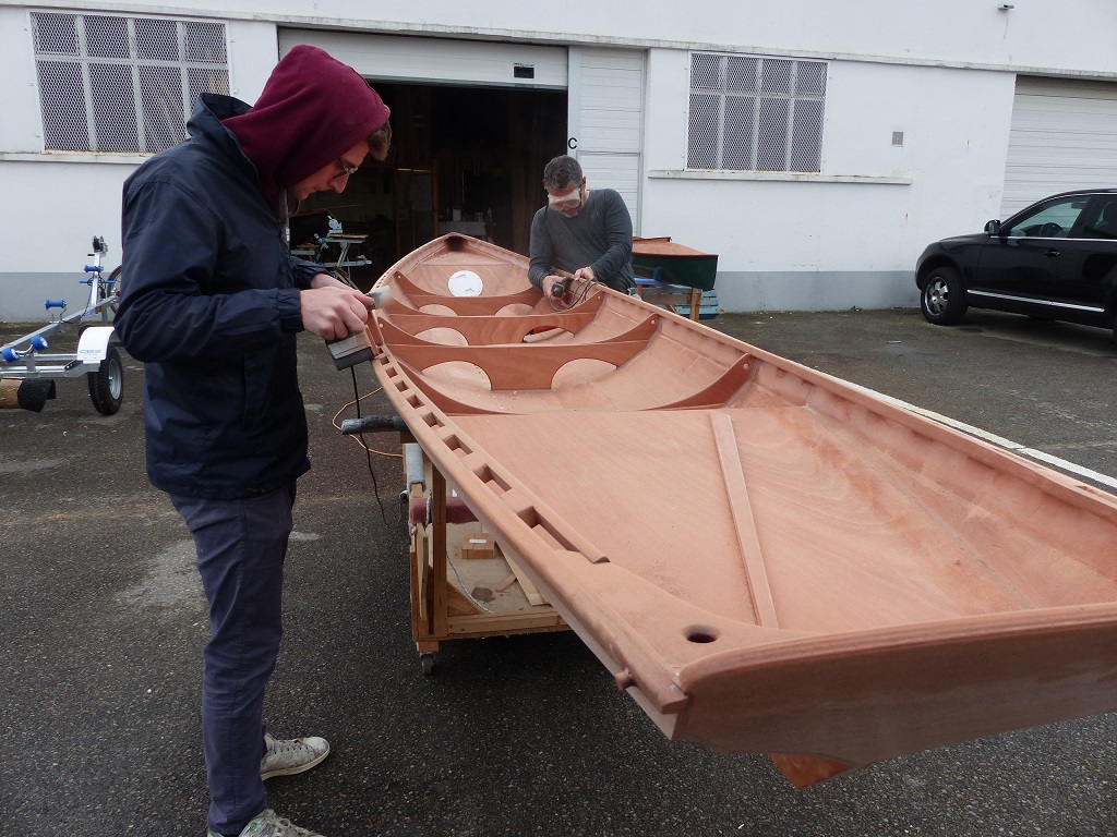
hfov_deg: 69.4
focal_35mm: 25
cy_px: 418
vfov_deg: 54.9
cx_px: 558
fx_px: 807
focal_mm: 4.5
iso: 100
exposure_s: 1/160
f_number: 4
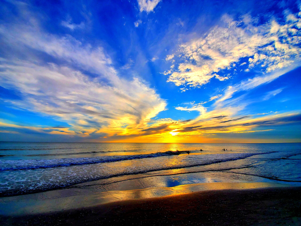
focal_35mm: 13
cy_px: 113
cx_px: 150
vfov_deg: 89.9
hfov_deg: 106.2
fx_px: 113
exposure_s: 1/997
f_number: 2.2
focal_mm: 1.8
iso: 50
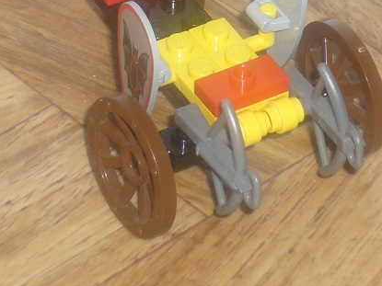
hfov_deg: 7.3
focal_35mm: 272
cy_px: 20
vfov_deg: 5.5
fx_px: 3001
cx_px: 220
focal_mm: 17
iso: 100
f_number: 4.9
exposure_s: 1/30
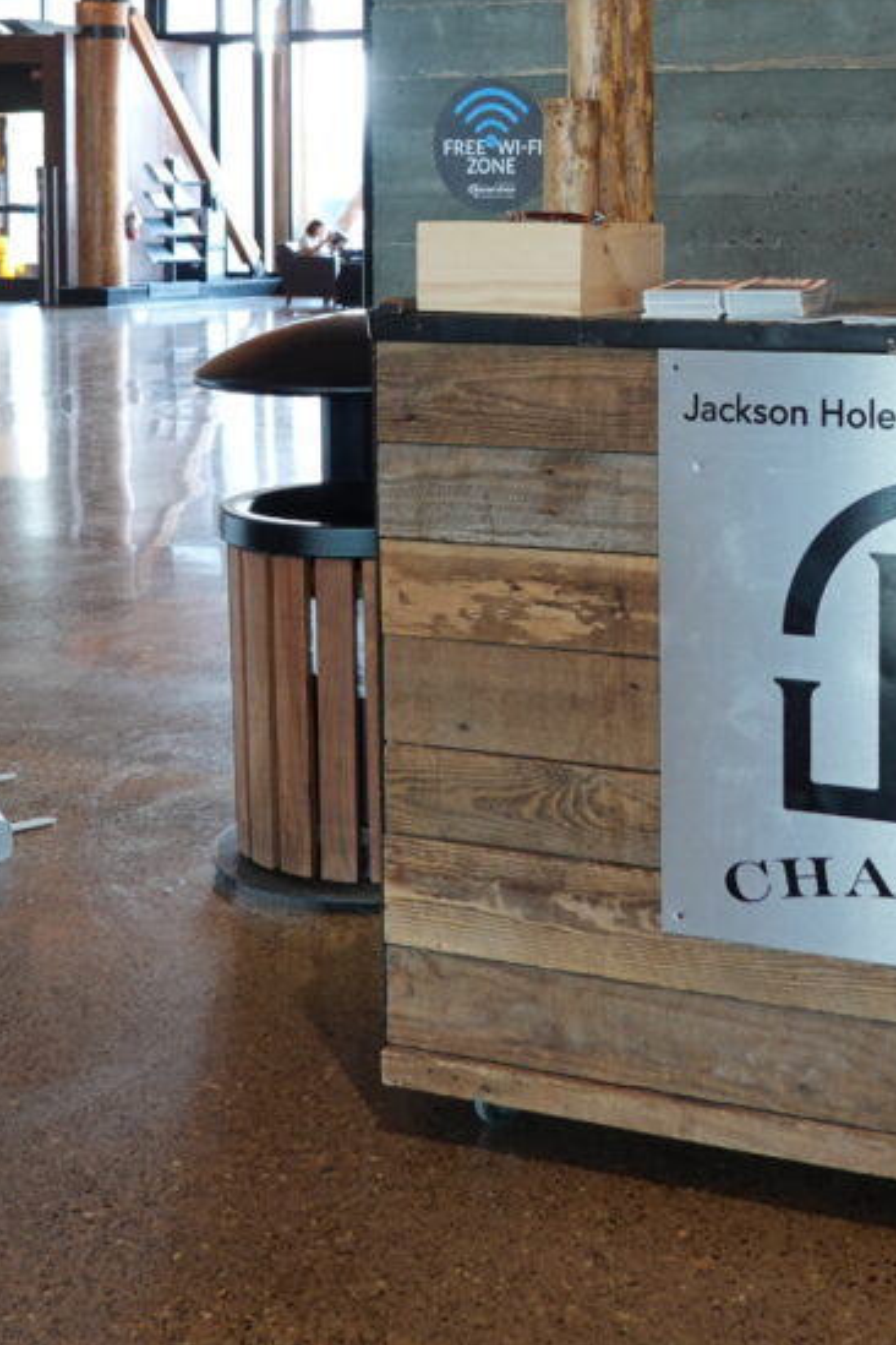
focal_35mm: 62
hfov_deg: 21.8
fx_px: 2314
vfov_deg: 31.8
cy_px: 330
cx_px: 619
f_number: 2.8
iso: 250
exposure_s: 1/30
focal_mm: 9
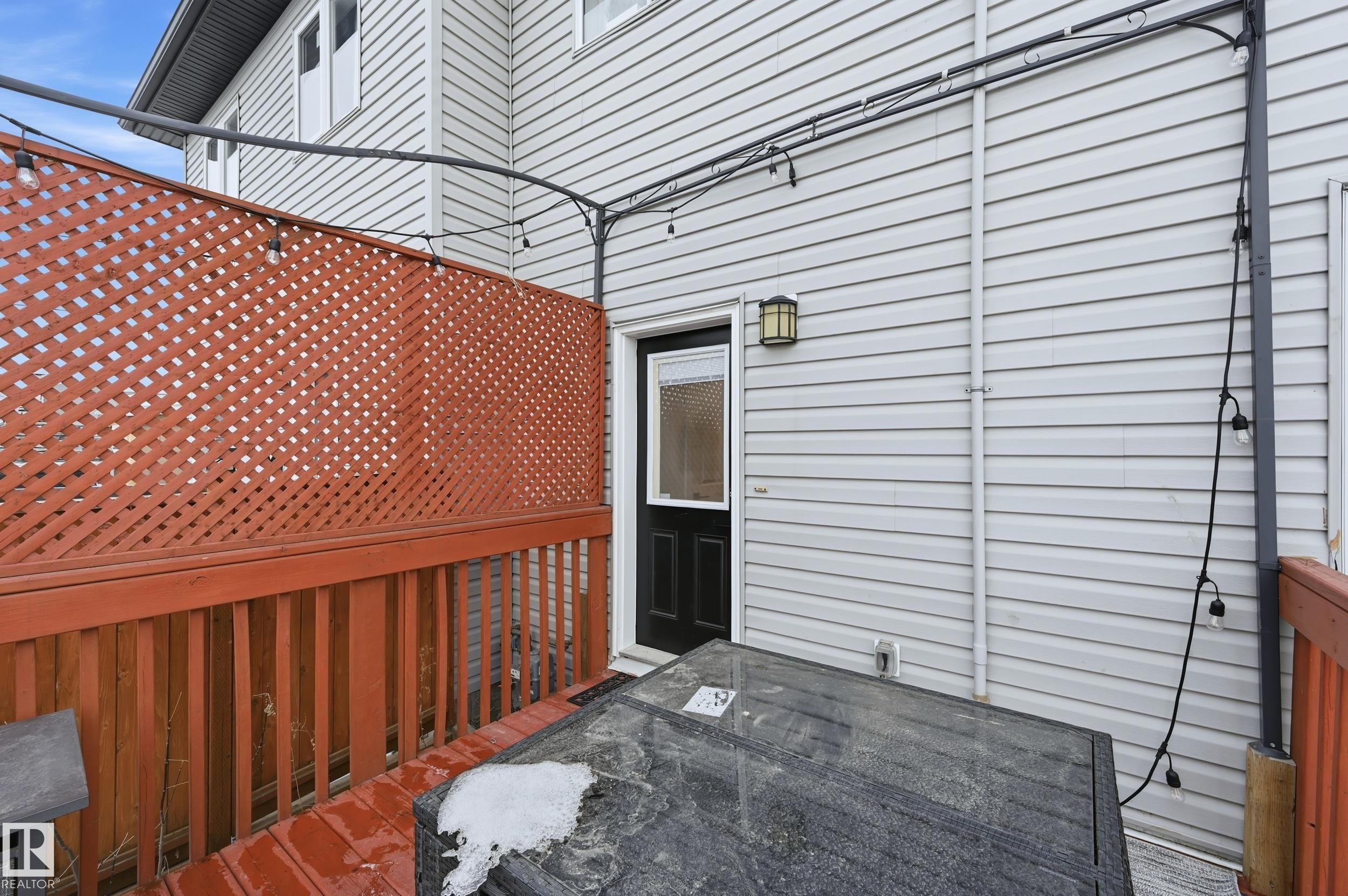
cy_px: 448
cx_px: 674
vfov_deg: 81.1
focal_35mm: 14
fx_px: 524
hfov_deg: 104.3
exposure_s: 1/100
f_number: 8
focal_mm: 14
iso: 100
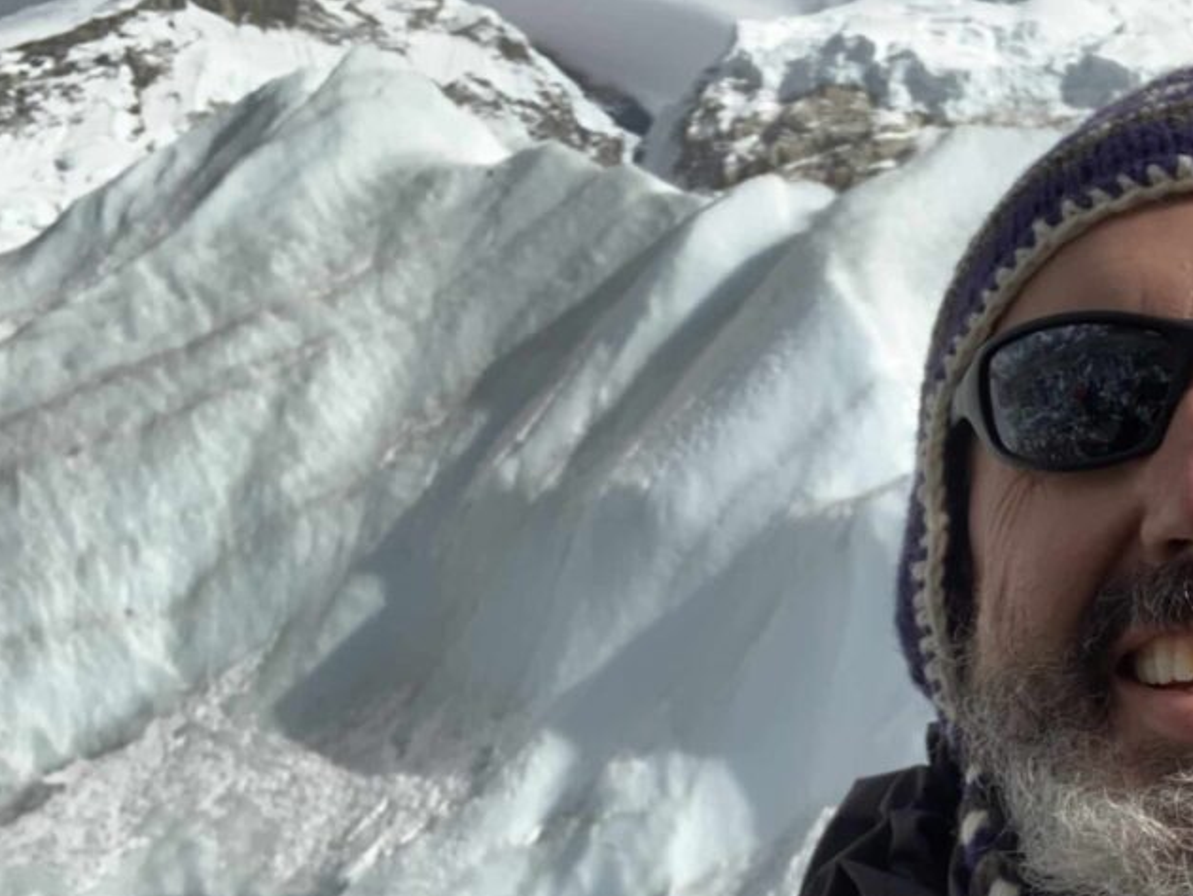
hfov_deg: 36.3
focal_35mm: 52
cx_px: 835
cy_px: 530
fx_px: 1793
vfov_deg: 28.0
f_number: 2.2
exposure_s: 1/1085
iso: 16
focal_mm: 2.87
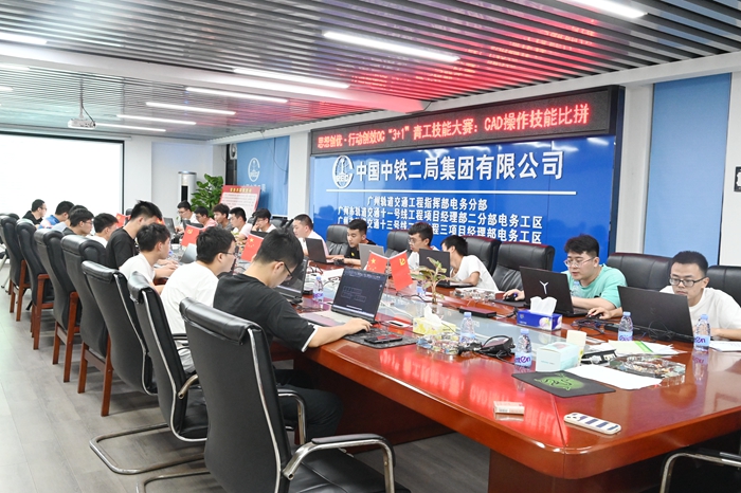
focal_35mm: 32
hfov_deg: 58.7
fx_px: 658
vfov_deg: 41.1
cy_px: 246
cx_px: 370
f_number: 13
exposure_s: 1/30
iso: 9000
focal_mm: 32
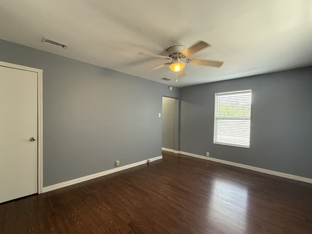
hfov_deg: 94.4
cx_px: 148
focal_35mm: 16
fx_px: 144
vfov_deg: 78.1
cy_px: 120
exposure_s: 1/120
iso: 500
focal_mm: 2.22
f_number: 2.2
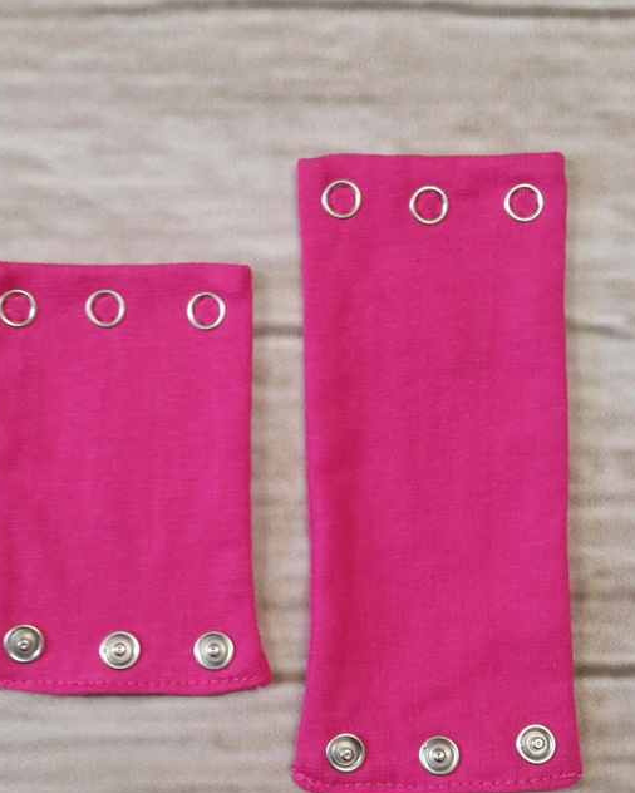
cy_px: 474
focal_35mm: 61
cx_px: 285
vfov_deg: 30.9
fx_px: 1432
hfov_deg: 25.0
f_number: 1.8
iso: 300
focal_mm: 4.81
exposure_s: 1/33
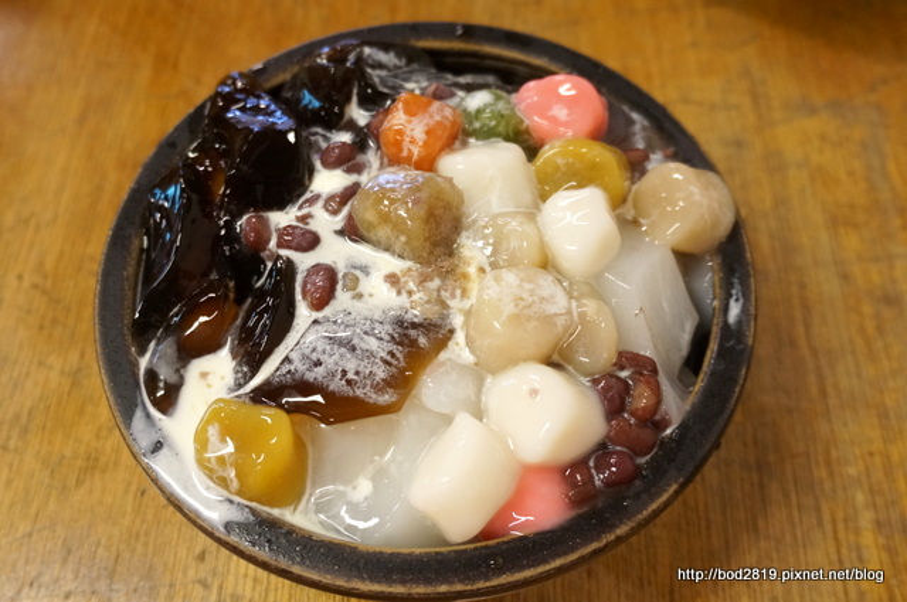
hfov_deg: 57.3
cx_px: 454
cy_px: 301
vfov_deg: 39.9
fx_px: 830
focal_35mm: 33
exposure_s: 1/60
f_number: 4
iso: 1600
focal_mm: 22
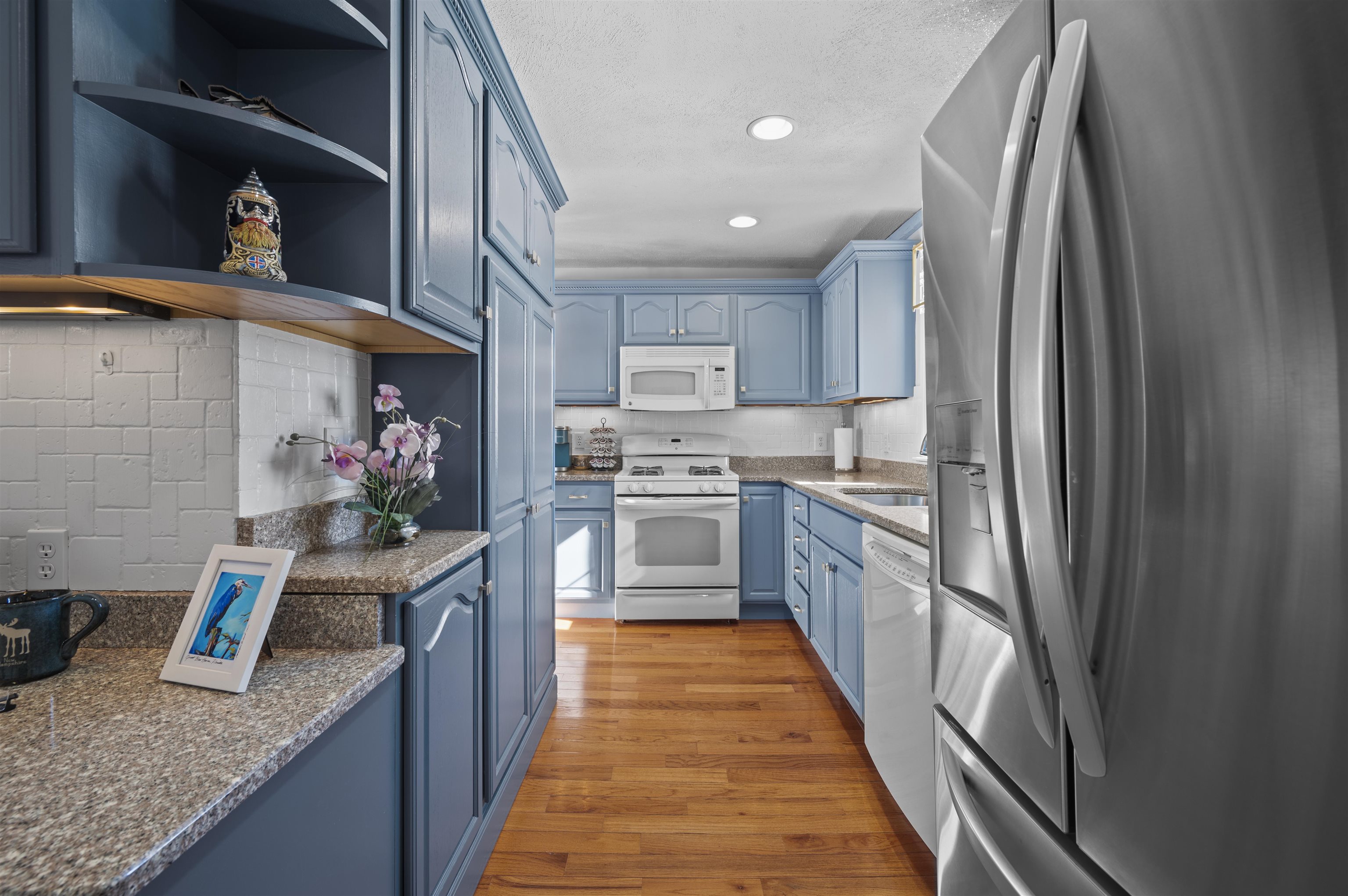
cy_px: 448
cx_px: 674
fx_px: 561
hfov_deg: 100.4
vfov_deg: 77.2
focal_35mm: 15
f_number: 7.1
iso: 250
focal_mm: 15
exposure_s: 2
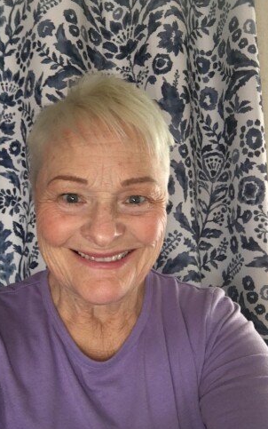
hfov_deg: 37.3
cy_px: 218
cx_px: 121
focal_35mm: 34
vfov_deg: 56.7
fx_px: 397
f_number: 2.2
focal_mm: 2.65
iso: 125
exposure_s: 1/15
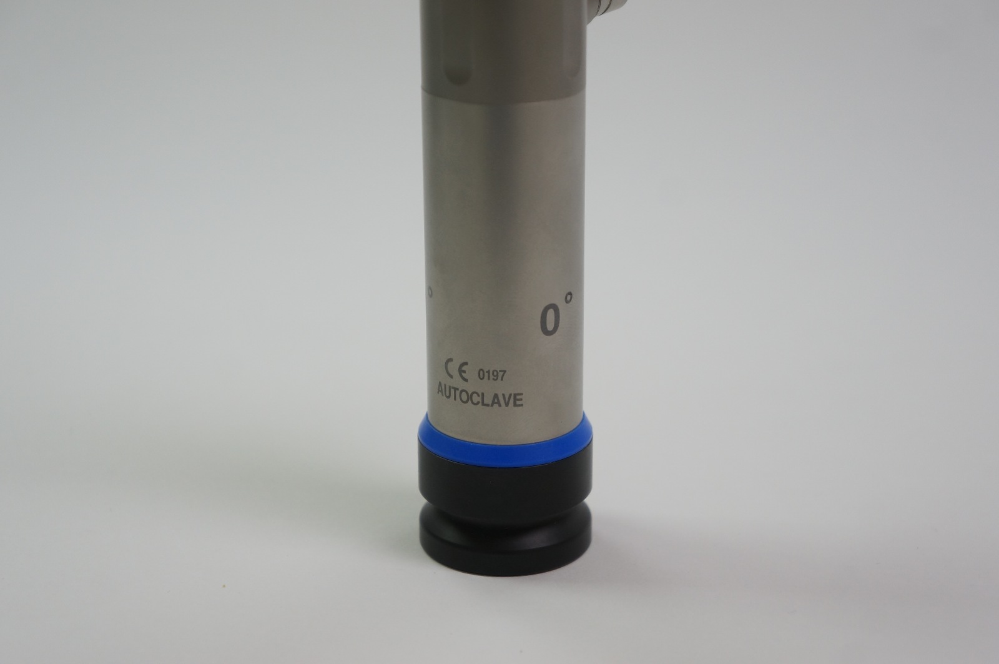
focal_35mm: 76
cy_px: 332
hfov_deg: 26.5
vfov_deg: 17.8
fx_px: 2120
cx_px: 500
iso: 400
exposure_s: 1/60
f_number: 5
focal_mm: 51
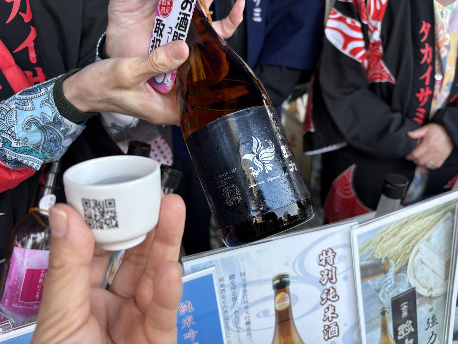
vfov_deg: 53.1
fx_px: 344
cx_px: 229
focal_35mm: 26
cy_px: 172
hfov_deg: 67.3
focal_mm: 5.96
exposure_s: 1/122
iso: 64
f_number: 1.6
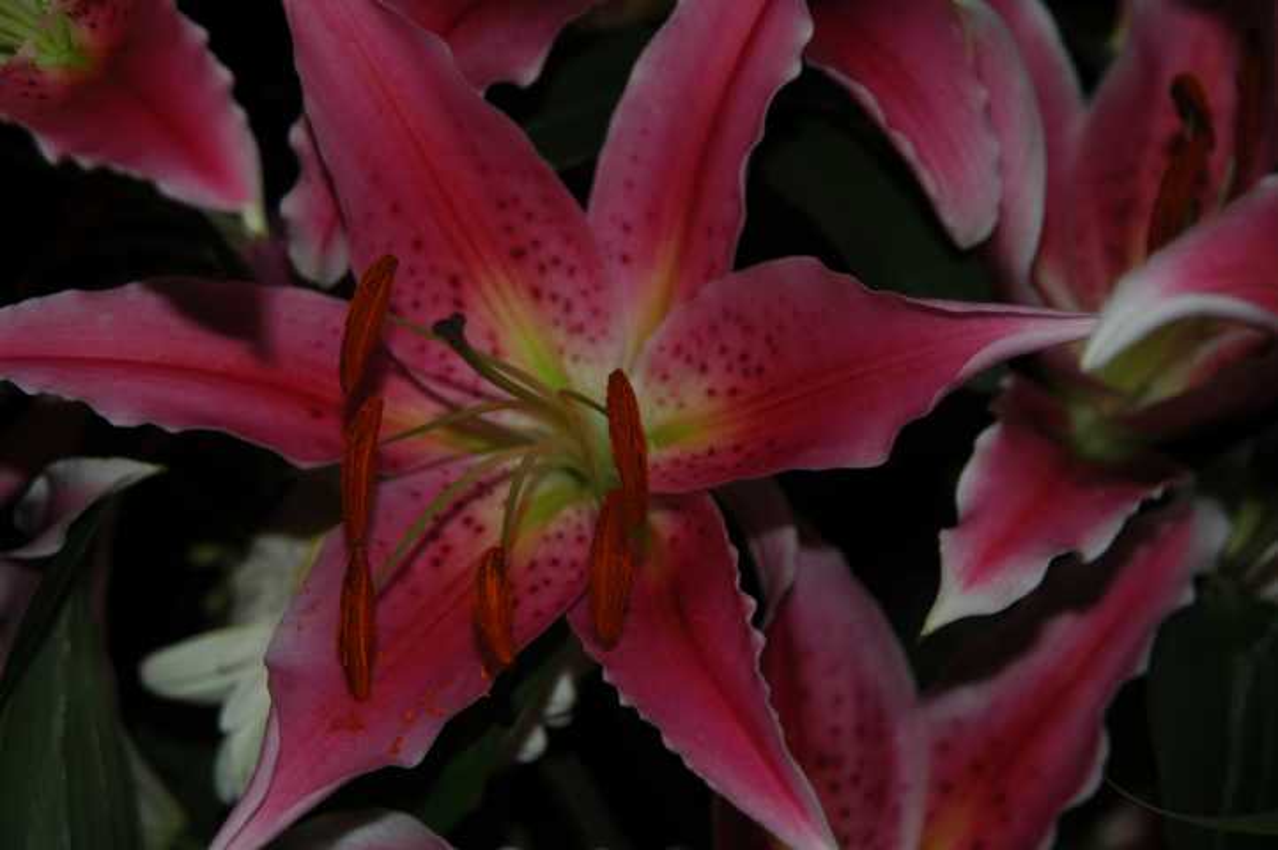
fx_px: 2926
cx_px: 639
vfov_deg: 16.5
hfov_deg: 24.6
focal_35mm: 82
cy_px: 425
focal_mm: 55
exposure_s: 1/125
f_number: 5.6
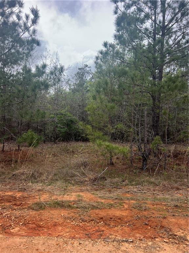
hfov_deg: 53.1
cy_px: 126
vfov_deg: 67.3
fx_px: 189
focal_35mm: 26
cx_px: 94
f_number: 1.5
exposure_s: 1/2299
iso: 50
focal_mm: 5.7
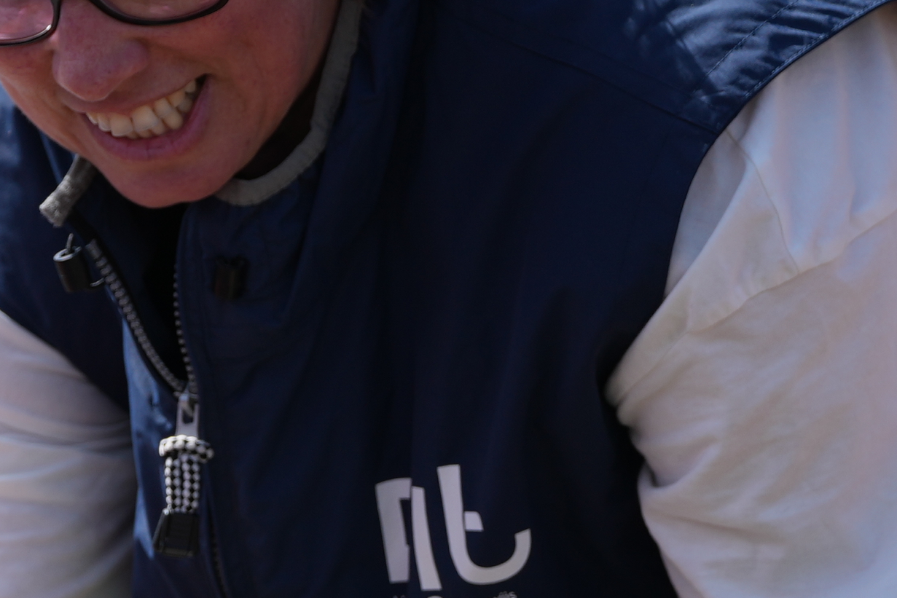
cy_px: 562
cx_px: -39
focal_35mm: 748
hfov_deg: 2.8
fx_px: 18639
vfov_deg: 1.8
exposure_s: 1/1000
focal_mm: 164
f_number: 4
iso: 100
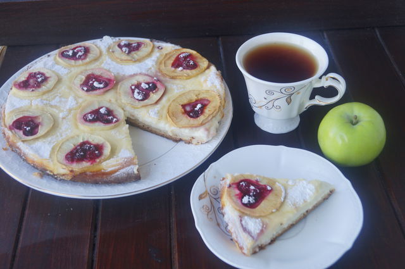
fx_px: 590
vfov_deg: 25.7
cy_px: 134
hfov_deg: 37.9
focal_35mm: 52
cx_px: 202
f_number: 5.6
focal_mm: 35
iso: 200
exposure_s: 1/20
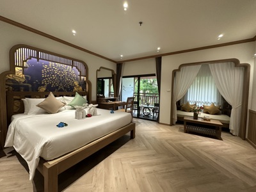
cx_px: 128
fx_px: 104
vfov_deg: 85.7
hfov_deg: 102.1
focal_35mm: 14
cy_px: 96
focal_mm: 2.22
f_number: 2.2
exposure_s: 1/100
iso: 250
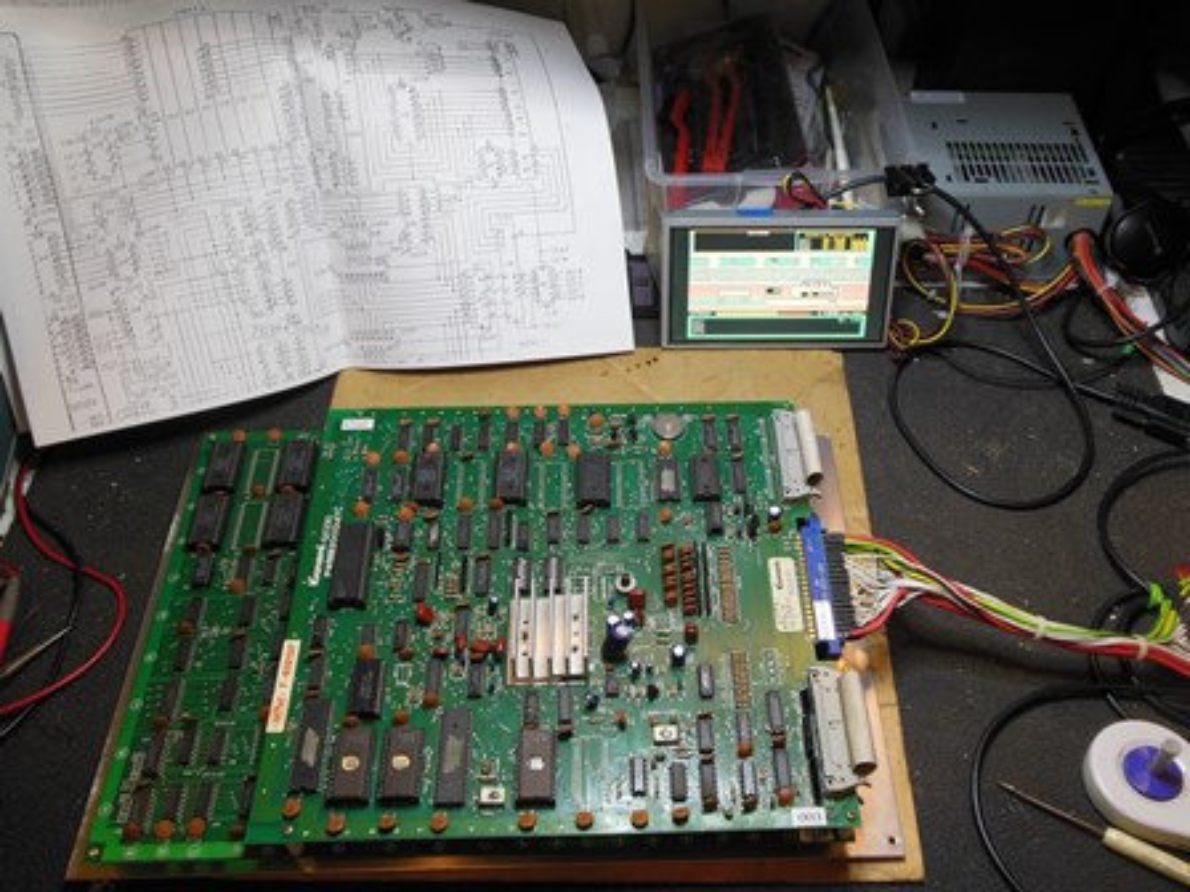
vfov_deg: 48.2
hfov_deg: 61.7
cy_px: 446
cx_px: 595
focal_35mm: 29
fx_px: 997
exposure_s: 1/30
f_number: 3.3
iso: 250
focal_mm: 5.2
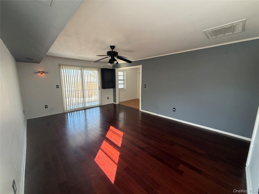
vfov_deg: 85.7
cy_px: 97
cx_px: 130
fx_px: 105
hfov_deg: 102.1
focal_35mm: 14
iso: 320
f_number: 2.2
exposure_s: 1/121
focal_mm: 2.22
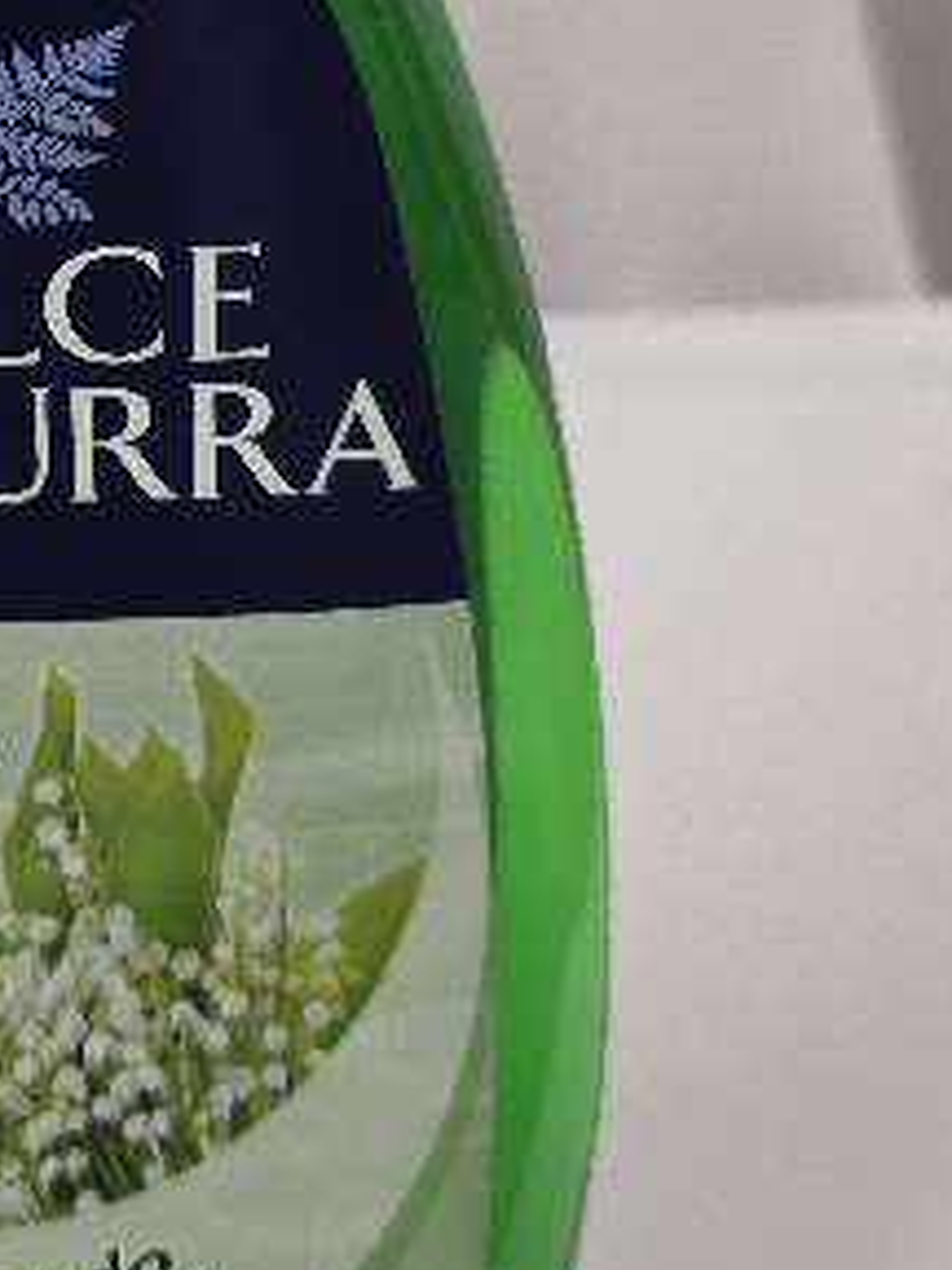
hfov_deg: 22.1
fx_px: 2347
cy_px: 132
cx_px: 4
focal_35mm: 64
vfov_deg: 29.1
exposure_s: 1/101
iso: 400
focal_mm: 6.3
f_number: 1.7
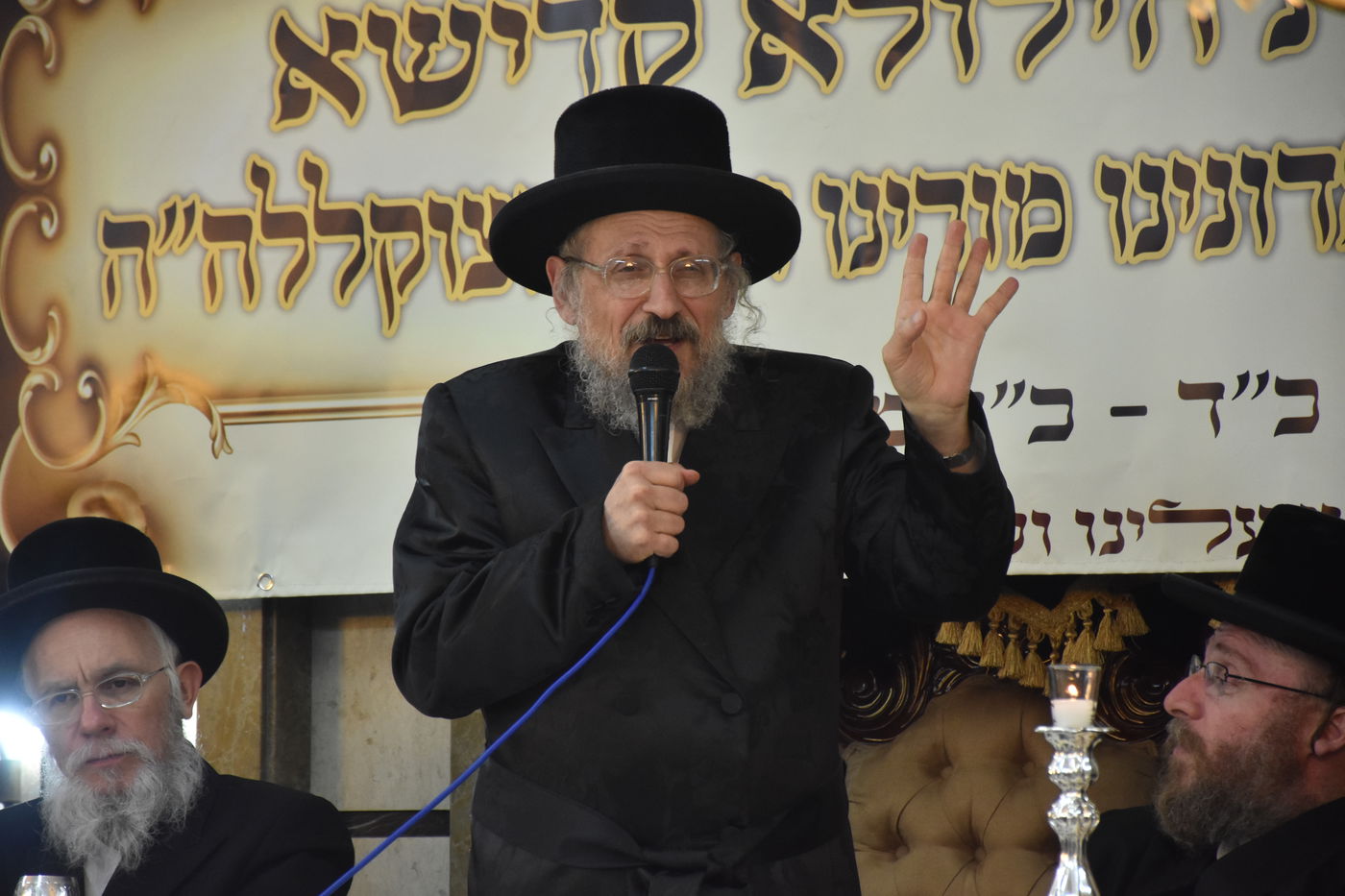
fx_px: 7844
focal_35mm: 210
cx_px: 672
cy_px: 448
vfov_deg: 6.5
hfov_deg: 9.8
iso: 2000
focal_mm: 140
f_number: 5.6
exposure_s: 1/100
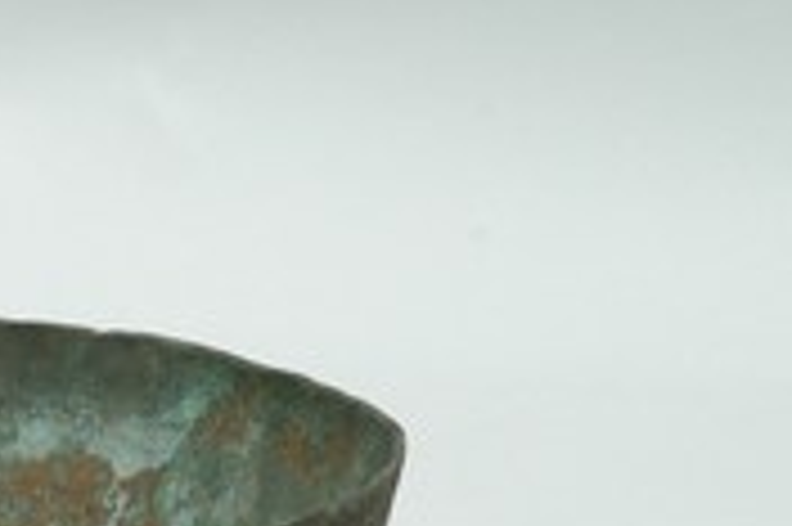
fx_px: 6242
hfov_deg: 7.1
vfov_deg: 4.8
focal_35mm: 284
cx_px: -540
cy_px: 722
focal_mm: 52
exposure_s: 1/6
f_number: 9
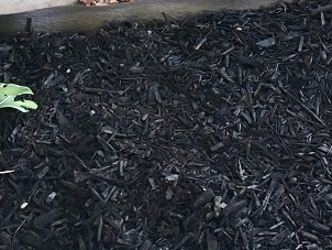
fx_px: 921
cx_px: 171
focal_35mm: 96
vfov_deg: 14.2
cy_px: -149
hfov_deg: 20.4
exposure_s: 1/30
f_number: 2.2
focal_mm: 4.15
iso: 32
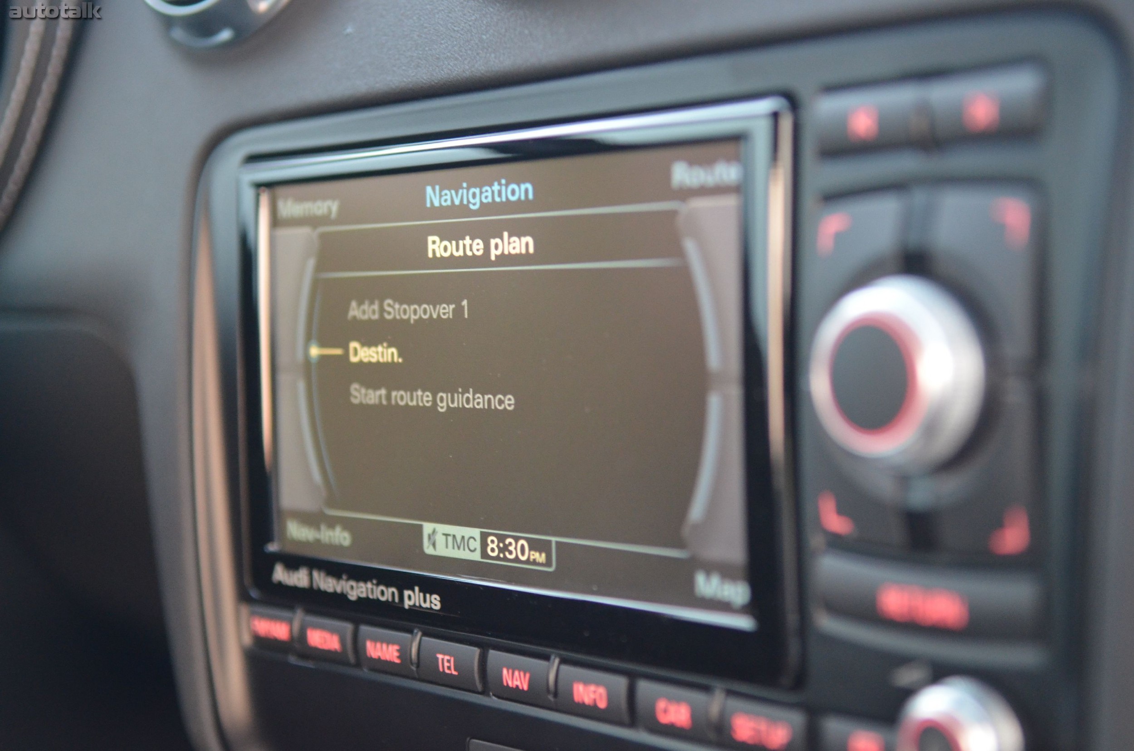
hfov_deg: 30.6
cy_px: 376
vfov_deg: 20.5
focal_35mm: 66
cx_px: 567
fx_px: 2075
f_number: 2.8
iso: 1600
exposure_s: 1/20
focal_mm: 44
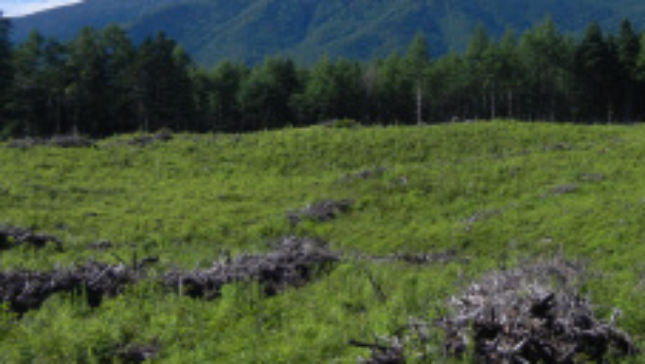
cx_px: 483
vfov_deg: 16.2
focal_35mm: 72
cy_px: -64
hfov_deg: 28.9
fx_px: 1232
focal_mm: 5.4
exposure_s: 1/426
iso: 160
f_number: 7
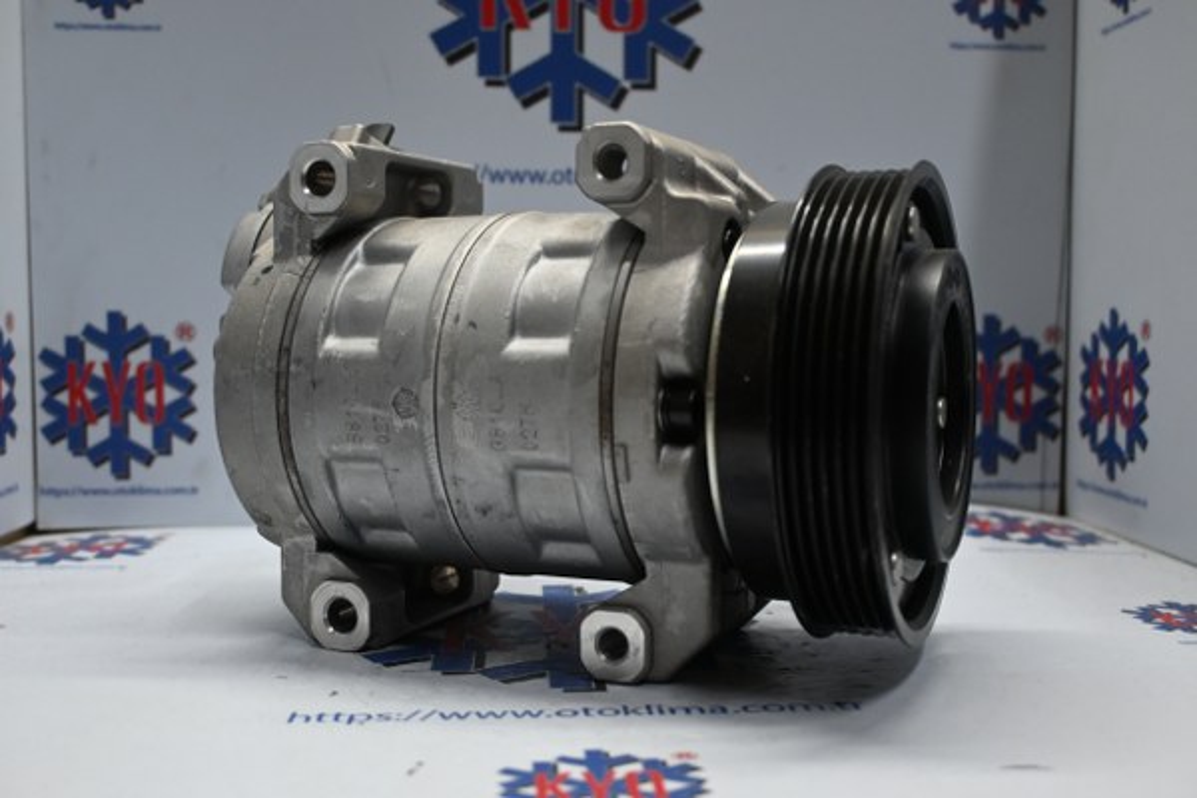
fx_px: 1247
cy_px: 399
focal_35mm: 38
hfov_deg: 51.3
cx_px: 598
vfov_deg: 35.5
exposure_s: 1/125
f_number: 4.2
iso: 1000
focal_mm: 25
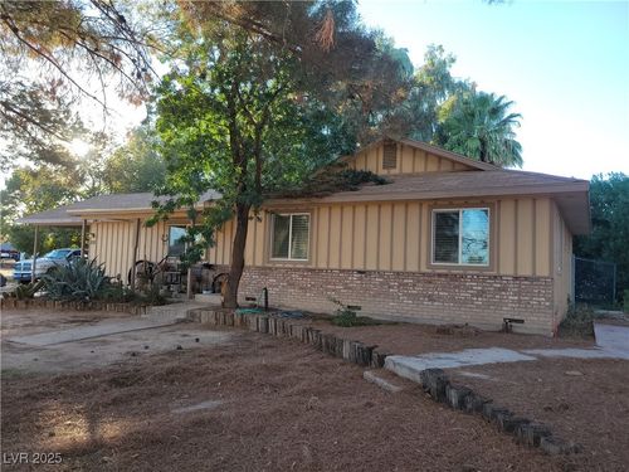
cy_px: 236
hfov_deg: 67.3
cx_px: 314
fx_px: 472
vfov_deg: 53.1
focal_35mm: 26
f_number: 1.8
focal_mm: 5.4
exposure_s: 1/268
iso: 40
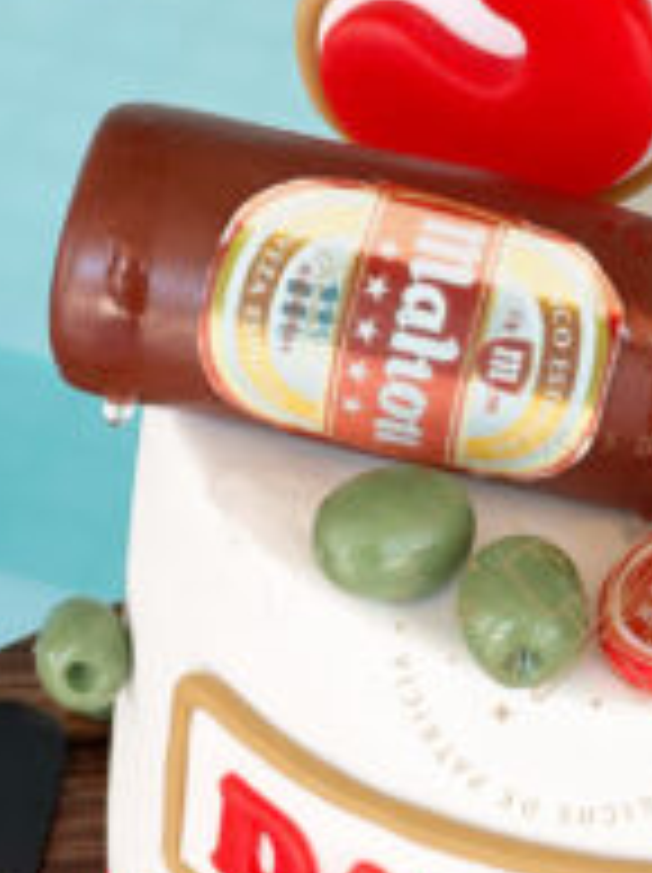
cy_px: 686
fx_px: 4304
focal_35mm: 171
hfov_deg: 8.6
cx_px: 582
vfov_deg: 11.5
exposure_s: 1/121
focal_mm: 9
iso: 40
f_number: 2.8
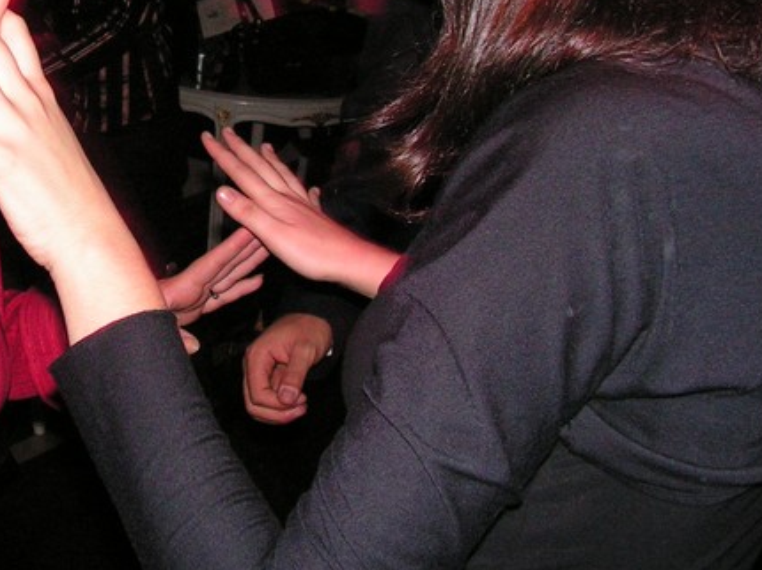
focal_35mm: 67
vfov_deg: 21.6
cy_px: 112
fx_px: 1474
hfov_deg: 28.5
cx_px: 188
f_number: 3.2
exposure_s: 1/40
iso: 200
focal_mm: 6
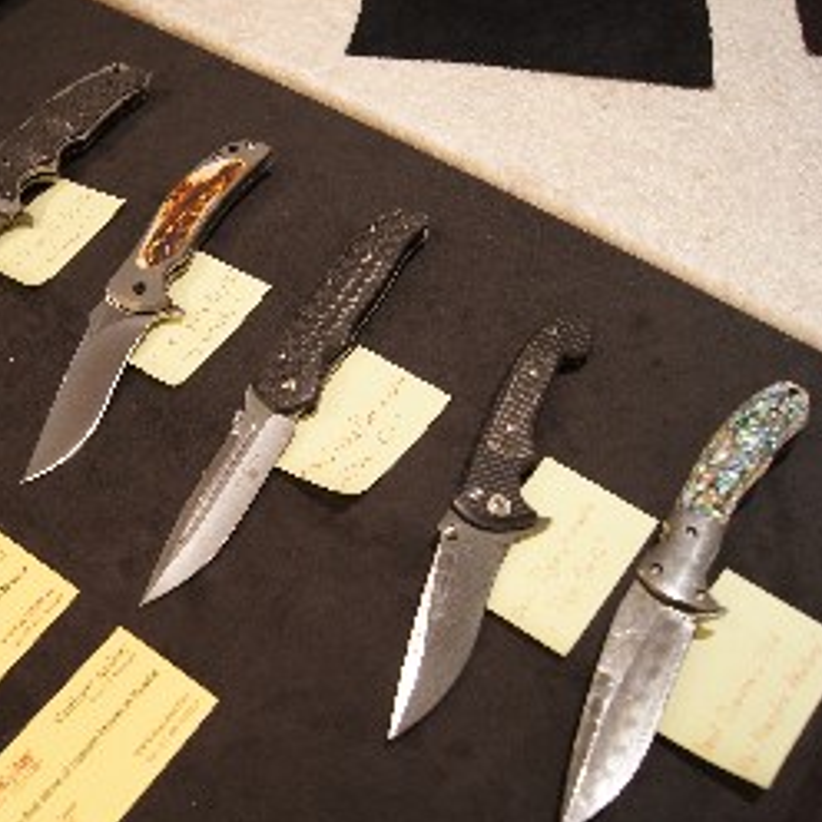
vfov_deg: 44.9
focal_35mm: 37
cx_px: 212
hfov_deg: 43.6
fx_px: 994
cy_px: 431
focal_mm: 18
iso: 800
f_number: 5
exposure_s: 1/30
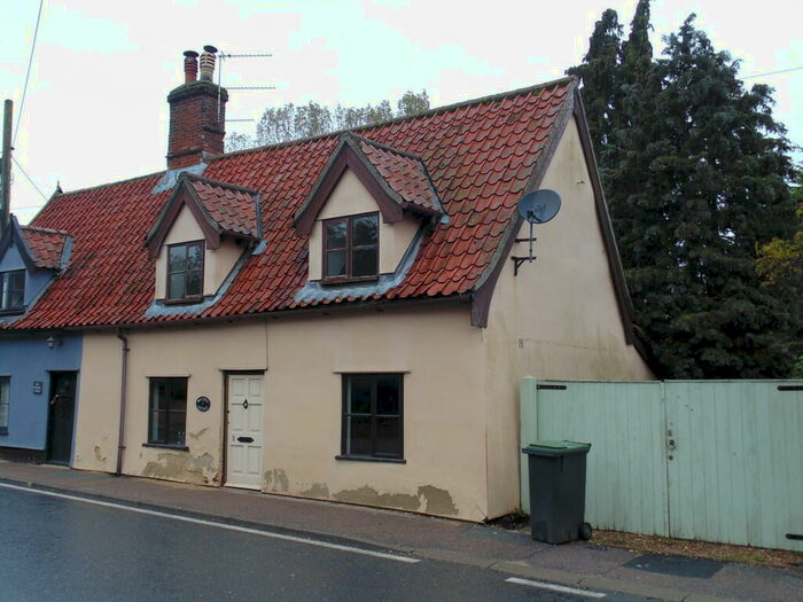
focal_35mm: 34
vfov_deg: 41.8
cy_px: 301
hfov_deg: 54.0
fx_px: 789
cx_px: 402
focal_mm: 6.2
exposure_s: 1/160
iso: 100
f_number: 3.4
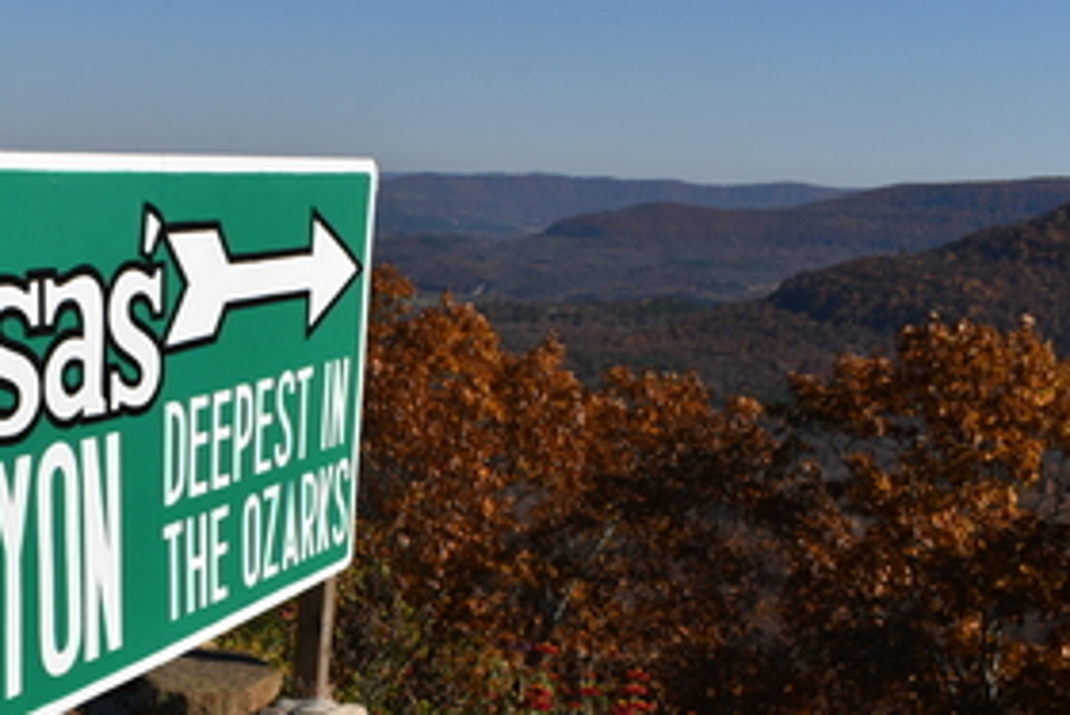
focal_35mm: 54
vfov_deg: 24.6
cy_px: 591
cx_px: 183
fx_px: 1606
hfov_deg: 35.4
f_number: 13
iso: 100
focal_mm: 18
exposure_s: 1/200
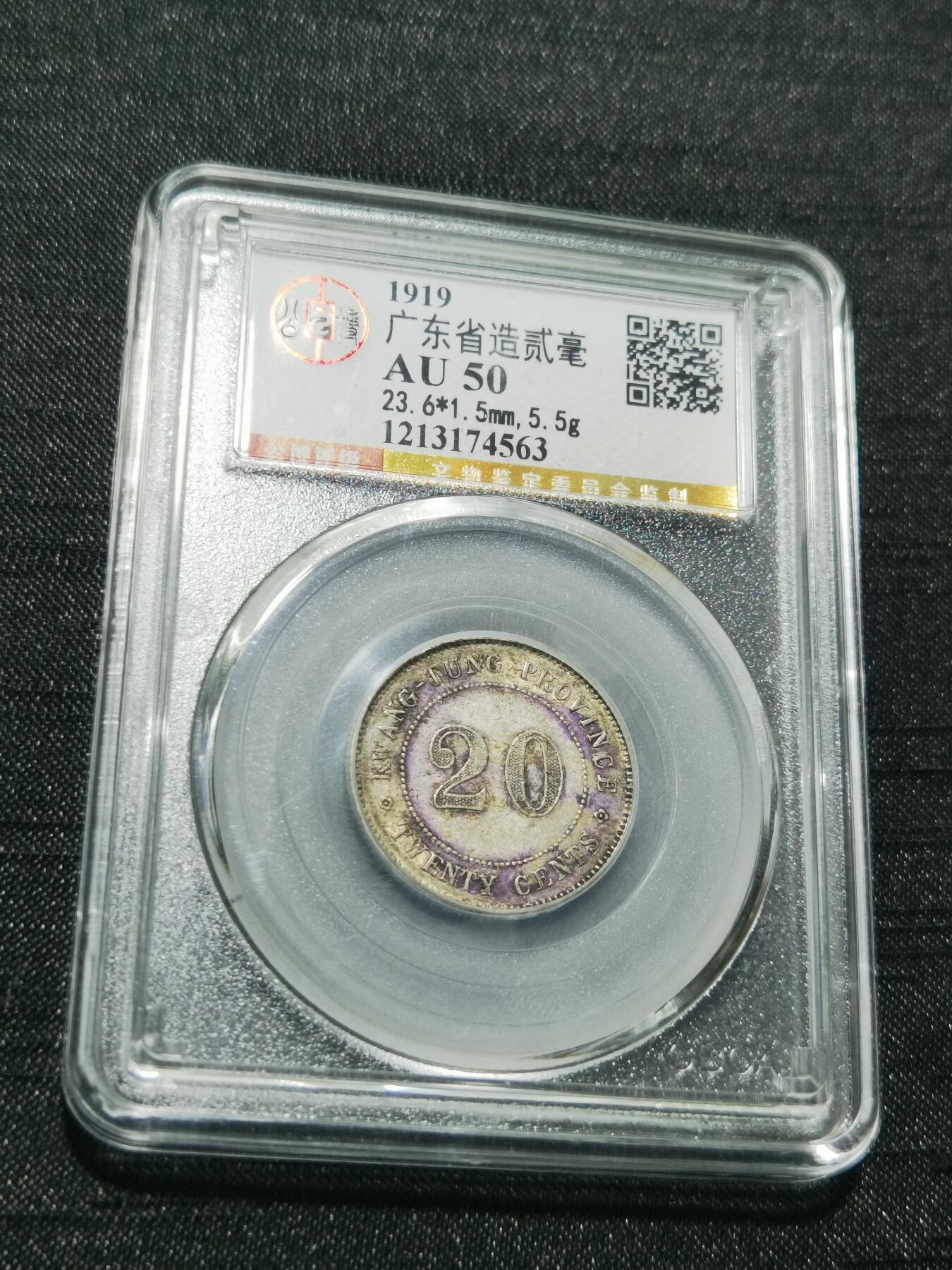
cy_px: 635
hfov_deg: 26.6
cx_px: 476
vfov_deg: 34.9
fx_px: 2017
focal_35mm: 55
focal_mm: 6.67
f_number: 1.9
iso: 100
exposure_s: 1/100
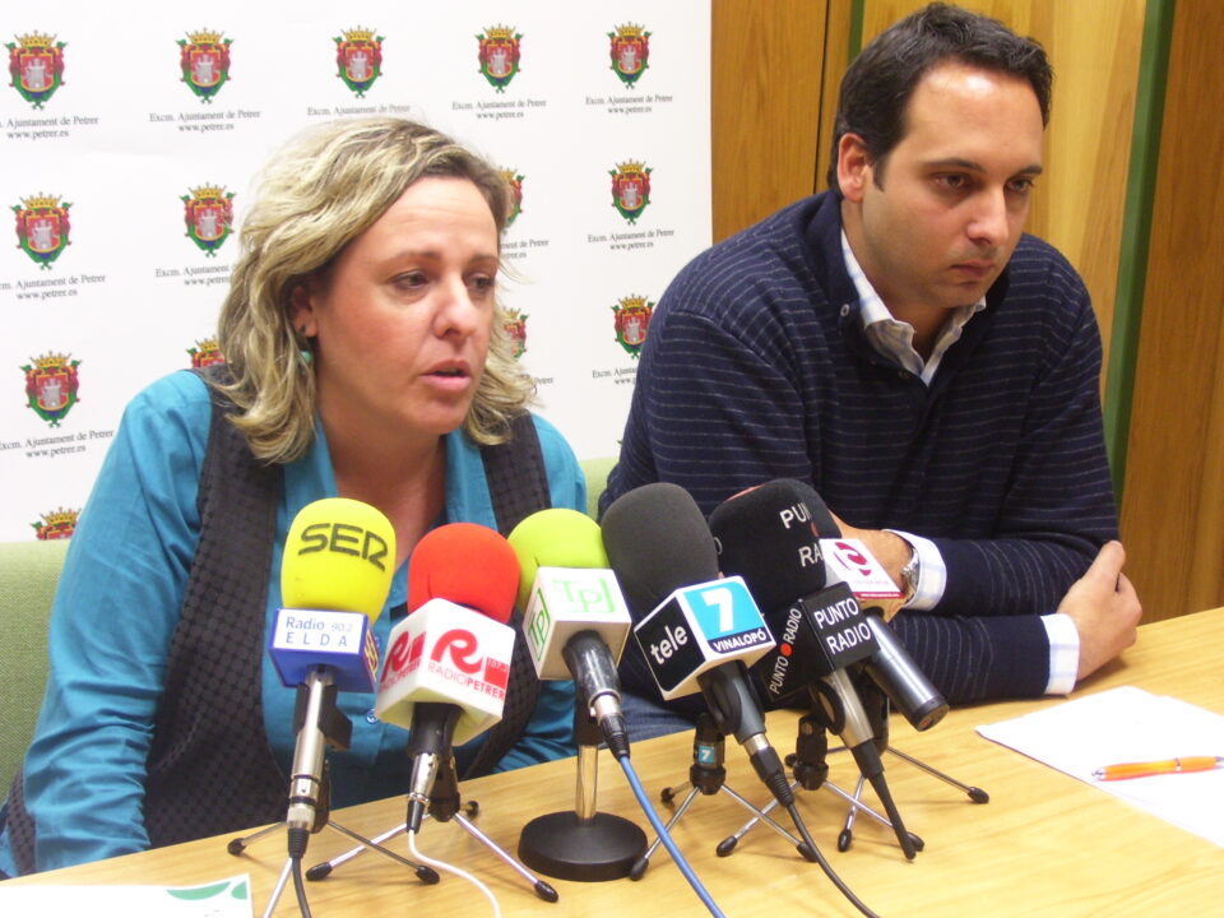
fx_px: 2475
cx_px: 612
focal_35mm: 70
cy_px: 459
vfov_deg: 21.0
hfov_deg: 27.8
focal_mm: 11.6
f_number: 4
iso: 160
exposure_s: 1/15
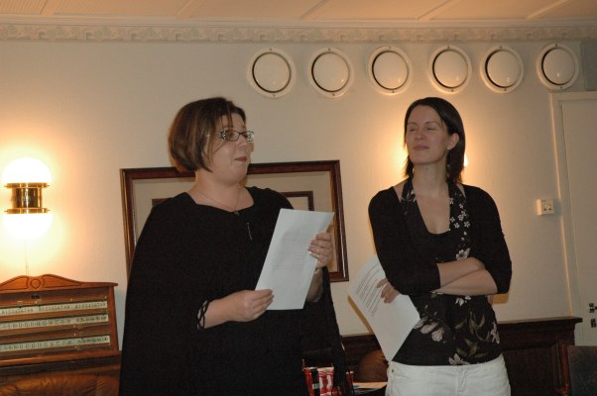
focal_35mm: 72
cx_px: 298
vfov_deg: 18.9
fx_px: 1193
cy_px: 198
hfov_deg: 28.1
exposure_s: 1/60
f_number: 5
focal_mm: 48
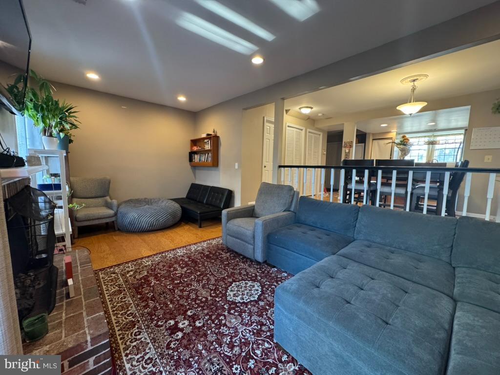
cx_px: 250
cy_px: 188
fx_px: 202
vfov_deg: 85.7
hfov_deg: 102.1
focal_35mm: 14
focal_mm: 2.22
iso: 400
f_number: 2.2
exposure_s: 1/60
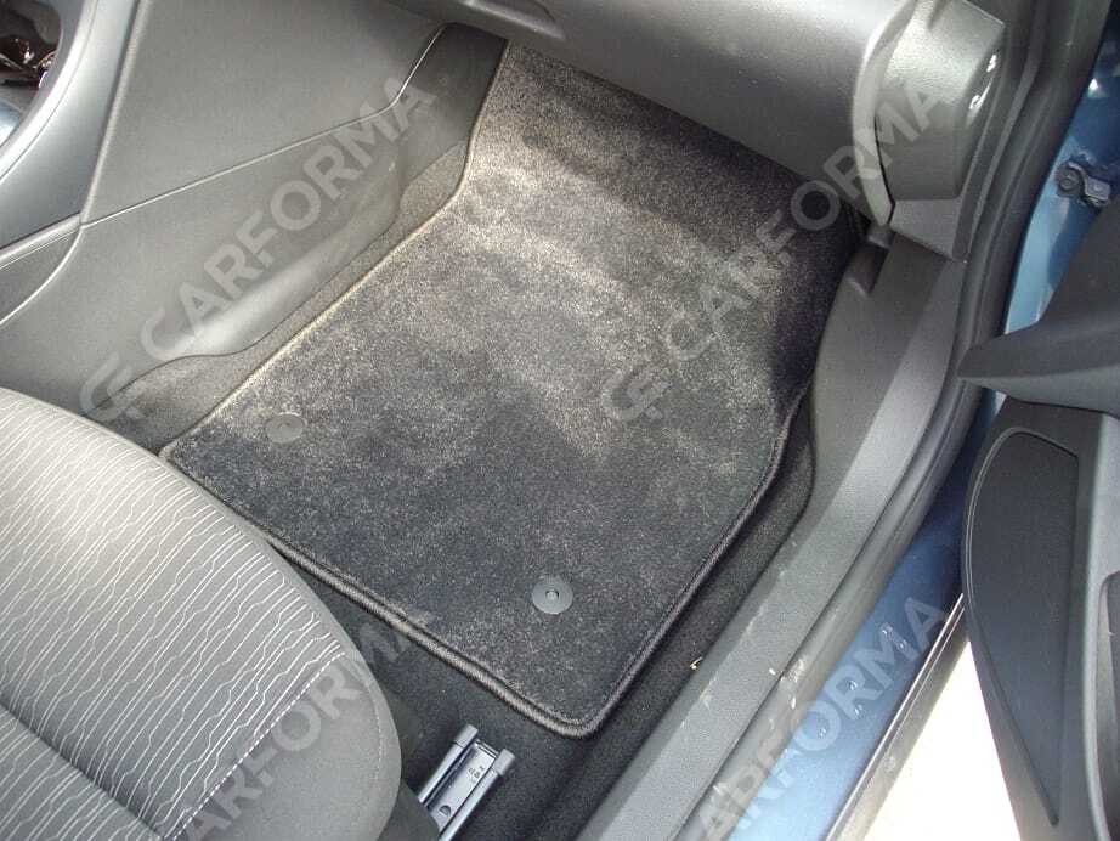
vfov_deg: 39.7
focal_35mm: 36
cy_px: 420
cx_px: 560
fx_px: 1165
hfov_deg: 51.3
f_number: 2.7
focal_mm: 6
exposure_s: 1/50
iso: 160
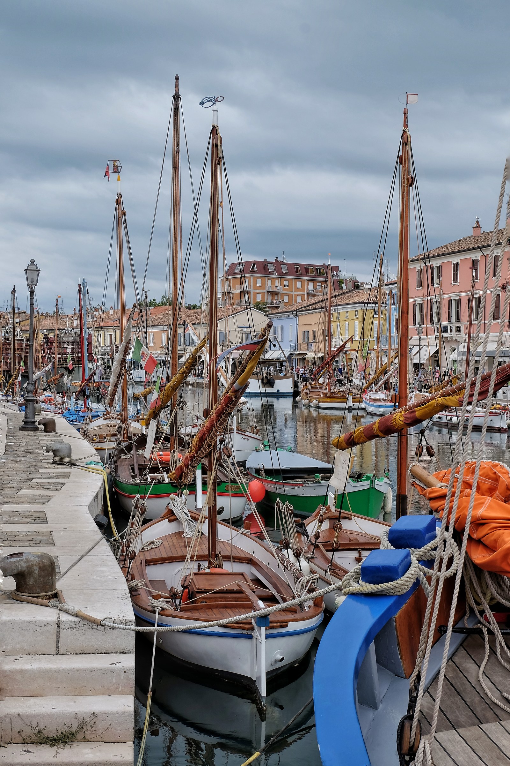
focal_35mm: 49
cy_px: 383
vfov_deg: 40.3
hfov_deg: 27.5
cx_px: 255
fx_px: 1041
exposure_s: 1/60
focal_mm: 32.6
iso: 200
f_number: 14
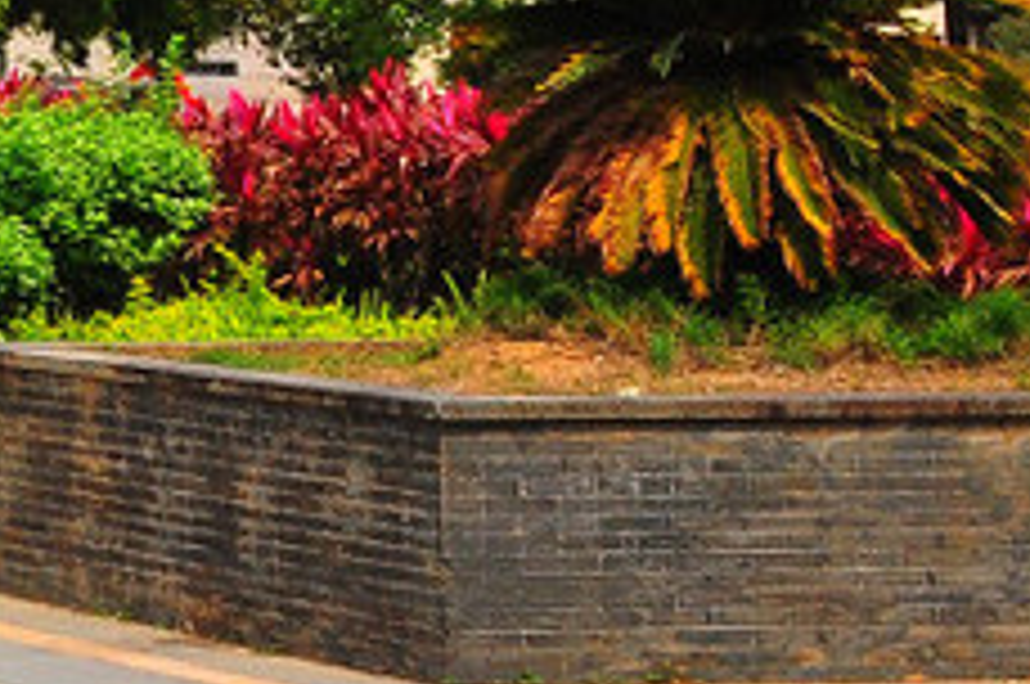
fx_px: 5400
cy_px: -628
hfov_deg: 9.6
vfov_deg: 7.0
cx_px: -1489
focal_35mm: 189
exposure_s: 1/1000
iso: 500
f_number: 9
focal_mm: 24
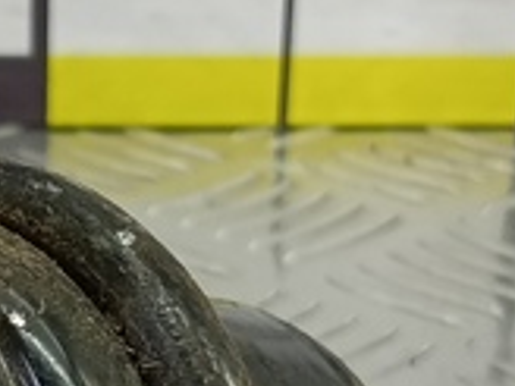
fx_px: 2142
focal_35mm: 144
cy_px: 665
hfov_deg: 13.5
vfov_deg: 9.8
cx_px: -3
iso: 148
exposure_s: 1/50
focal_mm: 4.11
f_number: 1.6
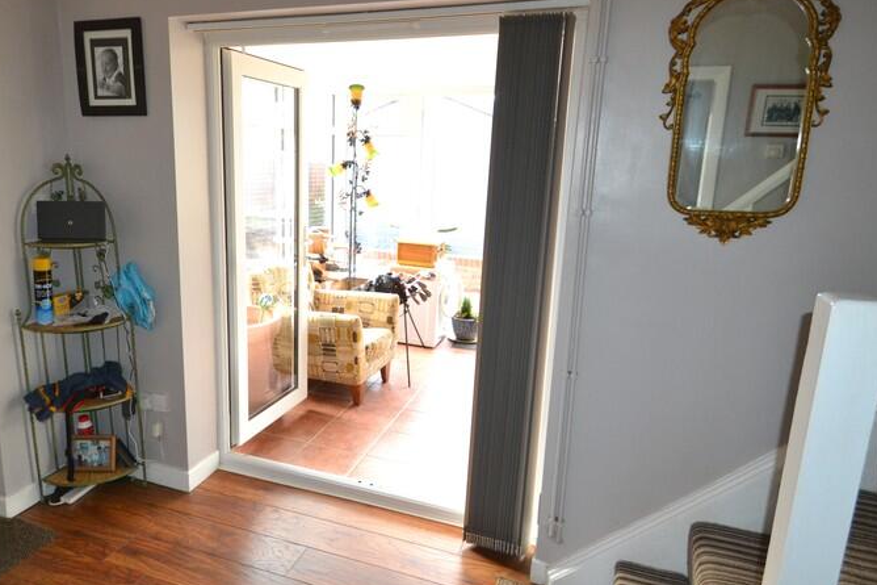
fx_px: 560
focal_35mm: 23
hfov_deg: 75.9
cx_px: 399
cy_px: 271
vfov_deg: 55.0
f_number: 3.5
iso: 800
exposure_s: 1/60
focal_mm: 10
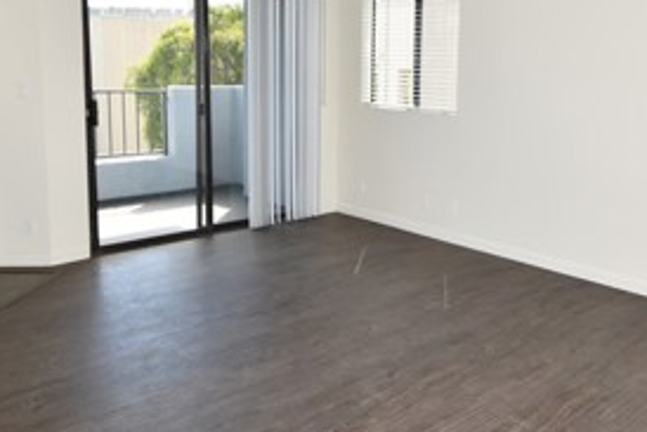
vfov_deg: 37.6
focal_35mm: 35
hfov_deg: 52.6
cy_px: 155
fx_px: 629
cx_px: 463
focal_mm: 10
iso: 100
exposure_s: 1/160
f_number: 6.3
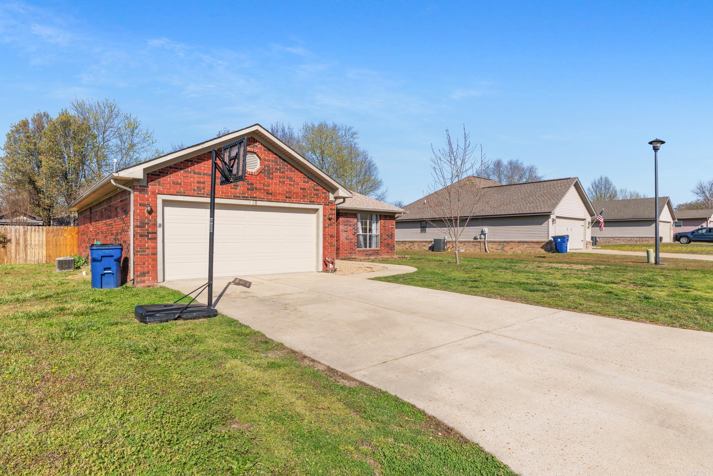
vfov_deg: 62.4
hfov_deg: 84.5
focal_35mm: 20
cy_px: 238
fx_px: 392
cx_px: 356
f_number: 9
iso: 200
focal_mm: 13.2
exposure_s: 1/800
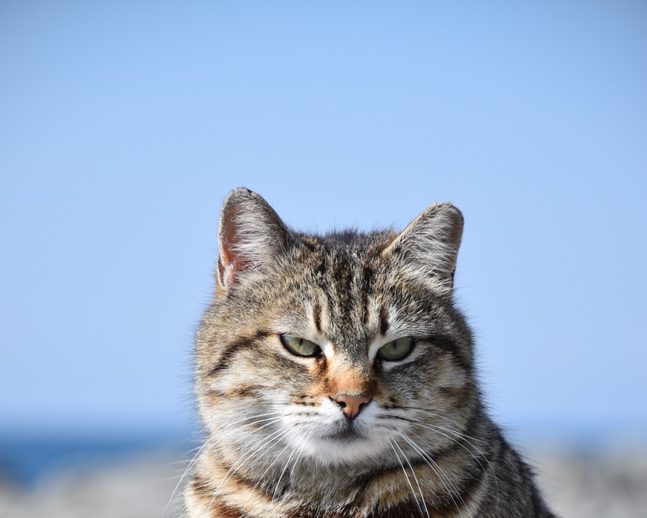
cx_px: 324
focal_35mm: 297
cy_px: 477
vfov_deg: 5.2
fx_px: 5688
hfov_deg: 6.5
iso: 200
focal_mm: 140
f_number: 6.3
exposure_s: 1/640
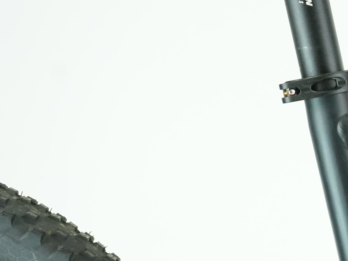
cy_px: 255
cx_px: 470
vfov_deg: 12.4
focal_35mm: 118
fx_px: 1186
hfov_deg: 15.7
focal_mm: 36
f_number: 5
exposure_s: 1/200
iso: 2500
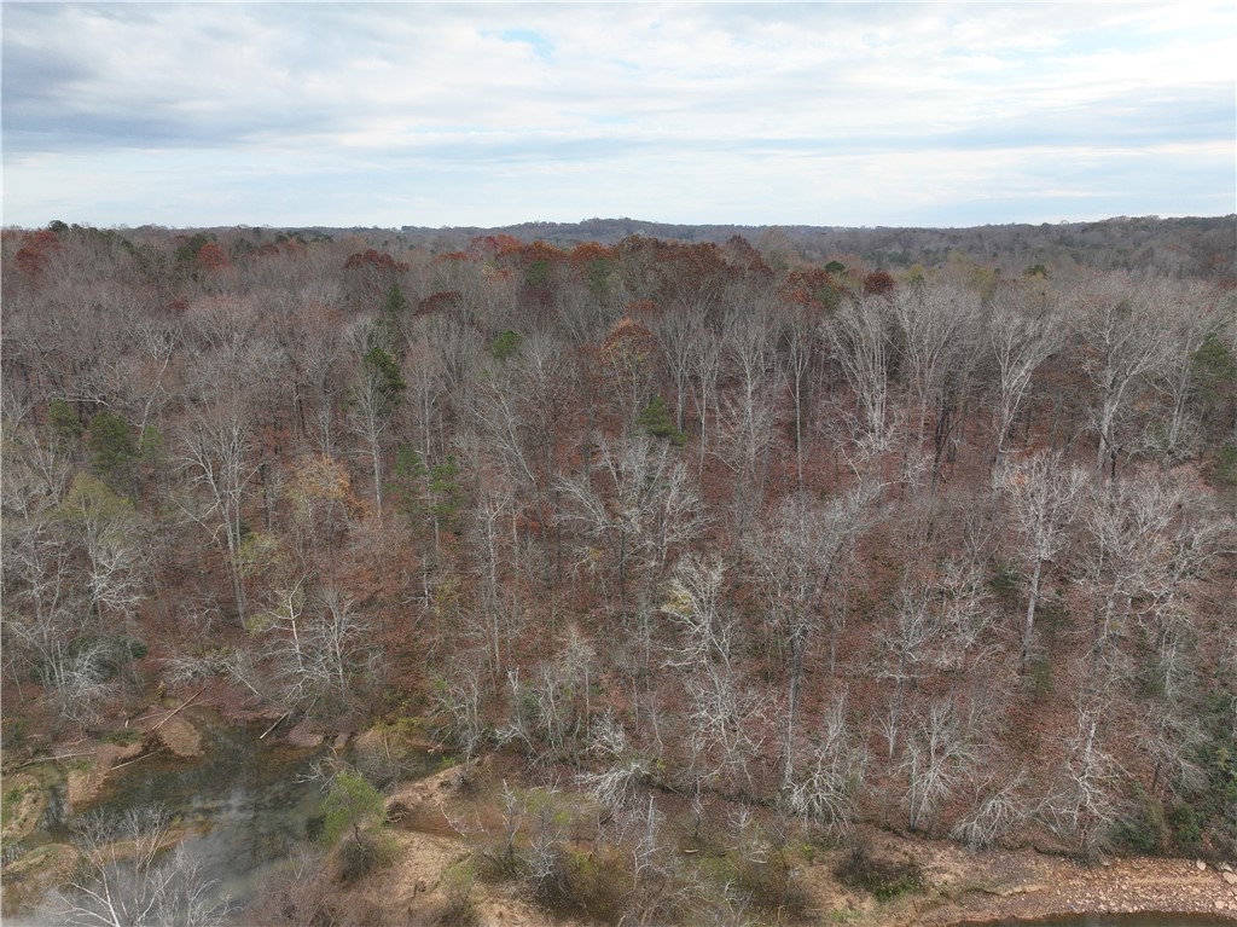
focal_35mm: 24
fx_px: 857
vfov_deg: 56.8
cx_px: 618
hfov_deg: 71.6
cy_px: 464
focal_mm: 12.29
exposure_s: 1/160
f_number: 2.8
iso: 400
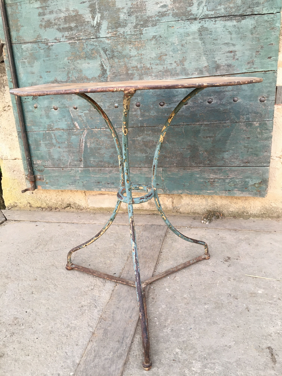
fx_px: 315
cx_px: 141
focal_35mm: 29
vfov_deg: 61.7
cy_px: 188
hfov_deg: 48.2
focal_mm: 4.15
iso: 50
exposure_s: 1/33
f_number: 2.2
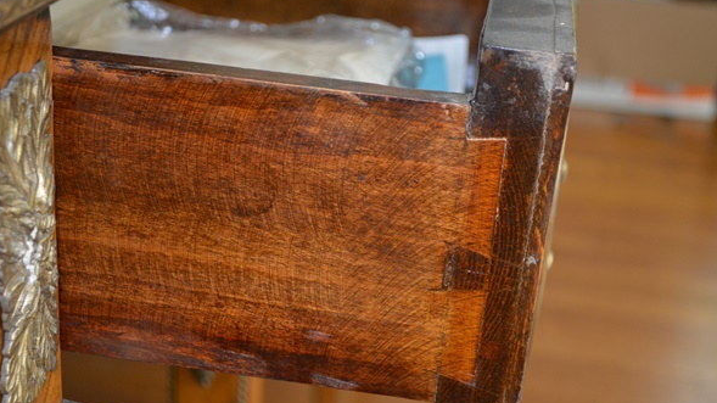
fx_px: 1216
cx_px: 363
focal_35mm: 64
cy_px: 235
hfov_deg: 32.8
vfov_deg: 18.8
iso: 1400
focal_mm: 40
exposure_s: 1/60
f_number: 5.3
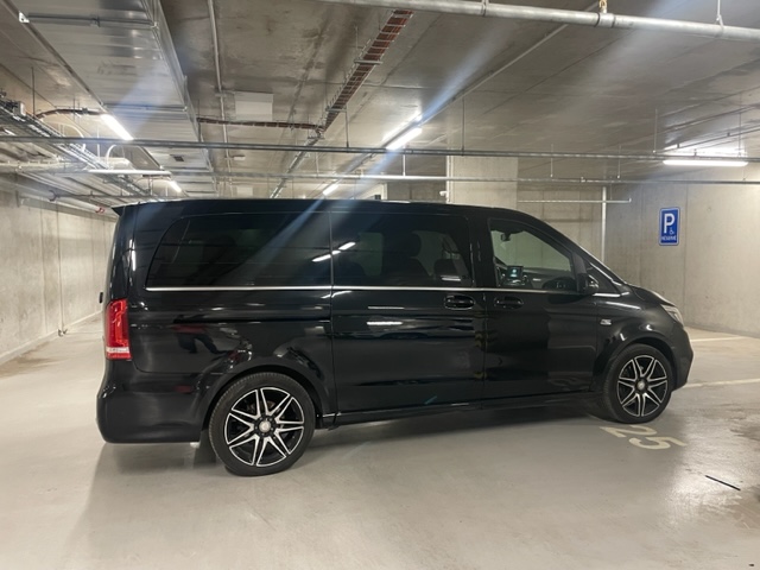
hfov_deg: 67.3
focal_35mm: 26
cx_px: 380
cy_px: 285
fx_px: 571
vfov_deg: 53.1
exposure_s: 1/60
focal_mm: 4.2
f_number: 1.6
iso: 250
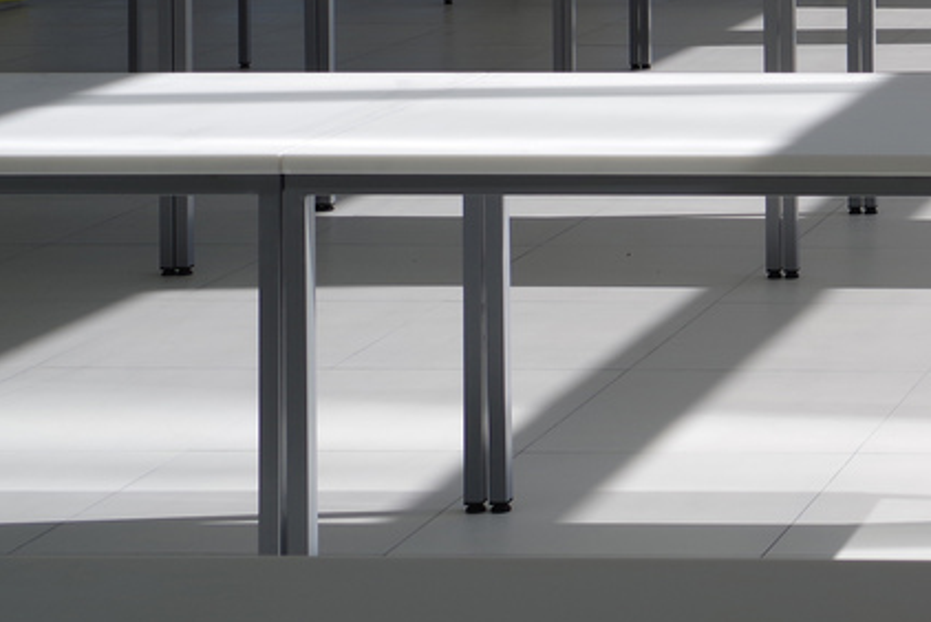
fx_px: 2847
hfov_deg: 16.5
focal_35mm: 110
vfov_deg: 11.9
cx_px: 1491
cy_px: -291
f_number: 9
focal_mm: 31
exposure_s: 1/160
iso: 100
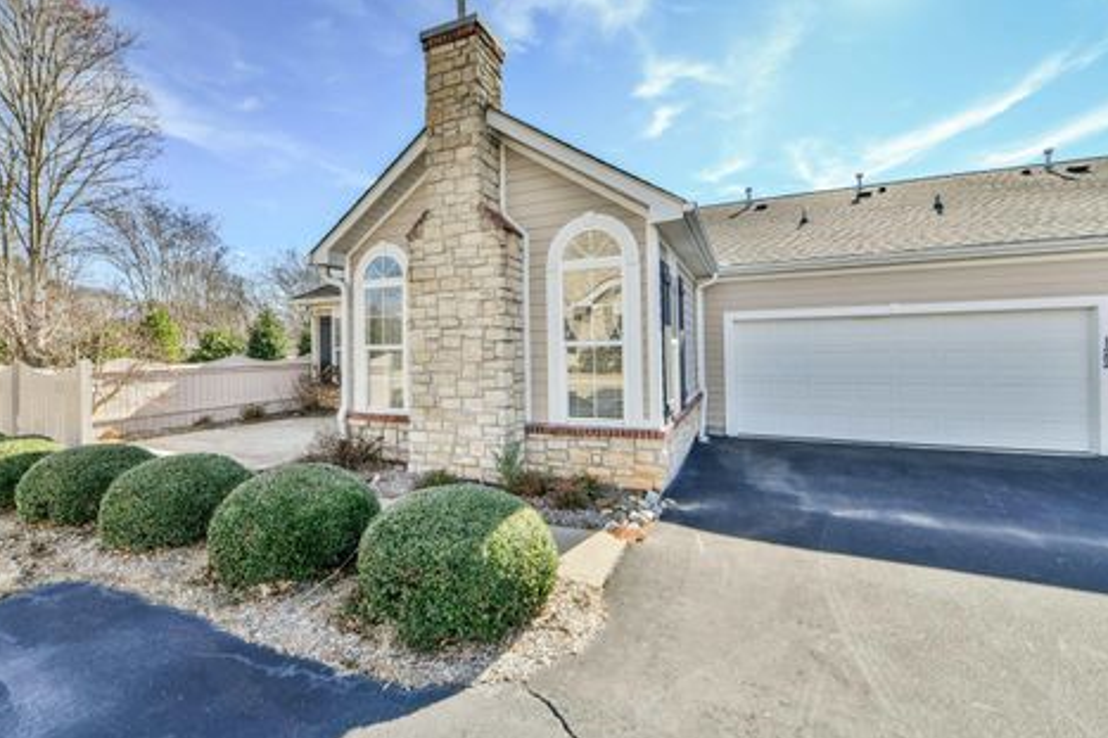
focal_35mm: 15
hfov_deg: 100.4
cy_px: 355
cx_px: 534
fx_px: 461
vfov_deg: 77.3
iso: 400
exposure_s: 1/400
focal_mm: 14
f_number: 8
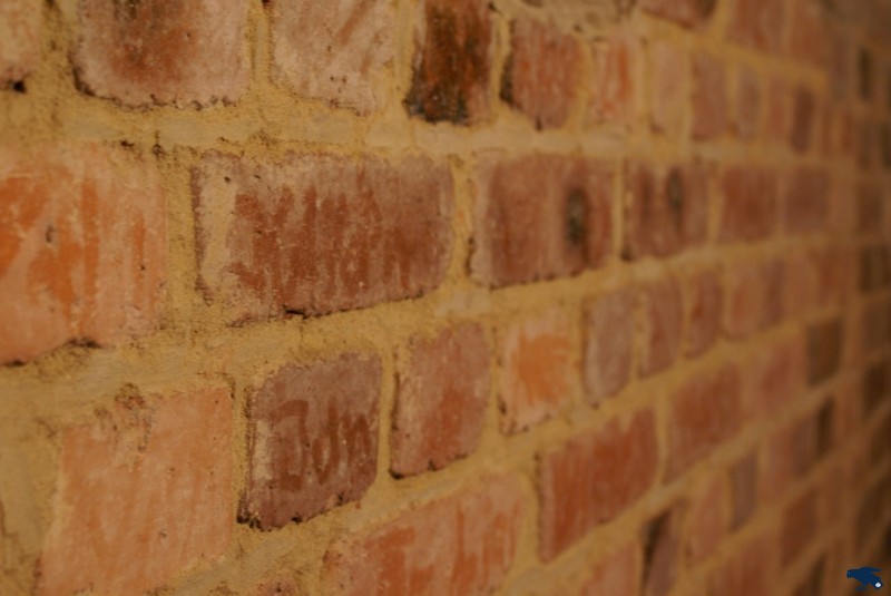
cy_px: 298
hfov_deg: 29.8
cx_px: 446
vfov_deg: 20.2
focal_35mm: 68
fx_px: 1672
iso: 400
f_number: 5.6
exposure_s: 1/13
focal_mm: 45
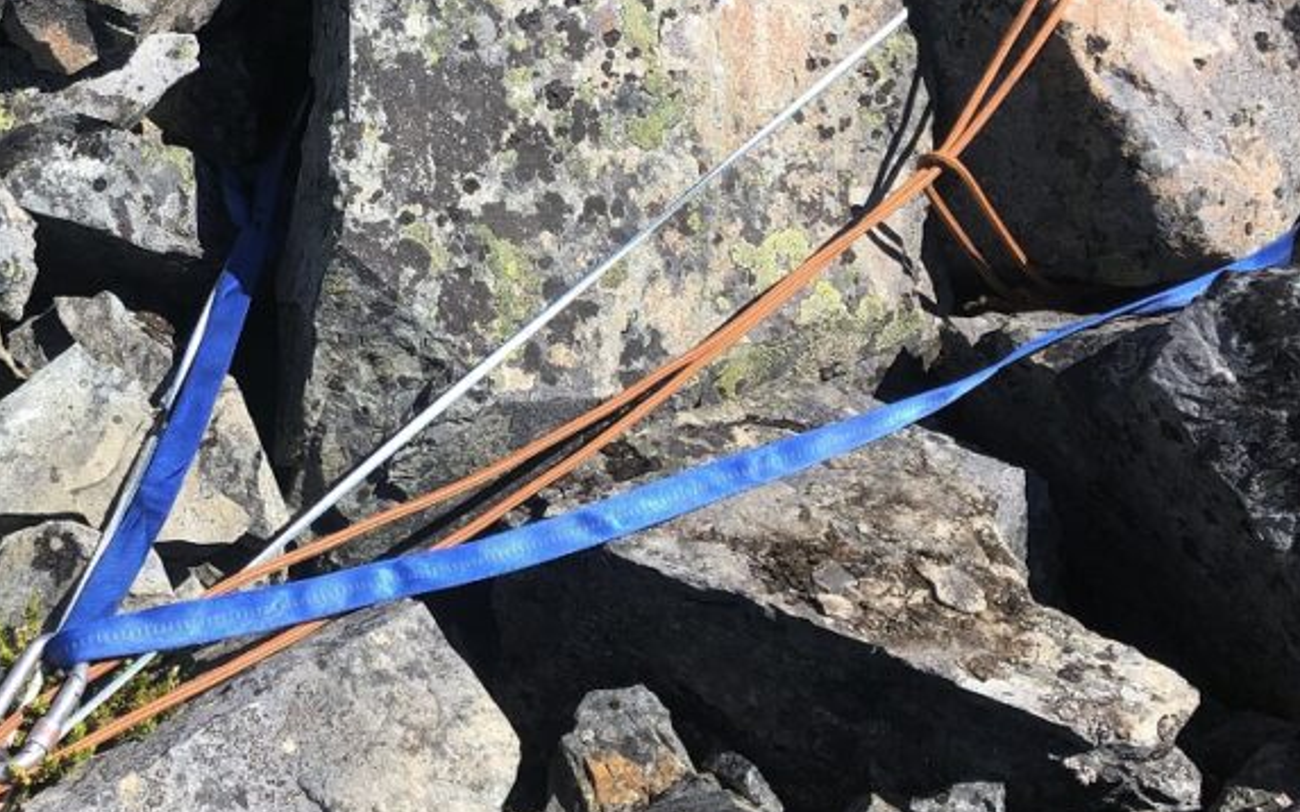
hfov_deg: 37.0
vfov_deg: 24.4
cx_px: 286
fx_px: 1878
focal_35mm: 53
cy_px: 331
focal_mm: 3.99
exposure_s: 1/1600
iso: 20
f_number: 1.8
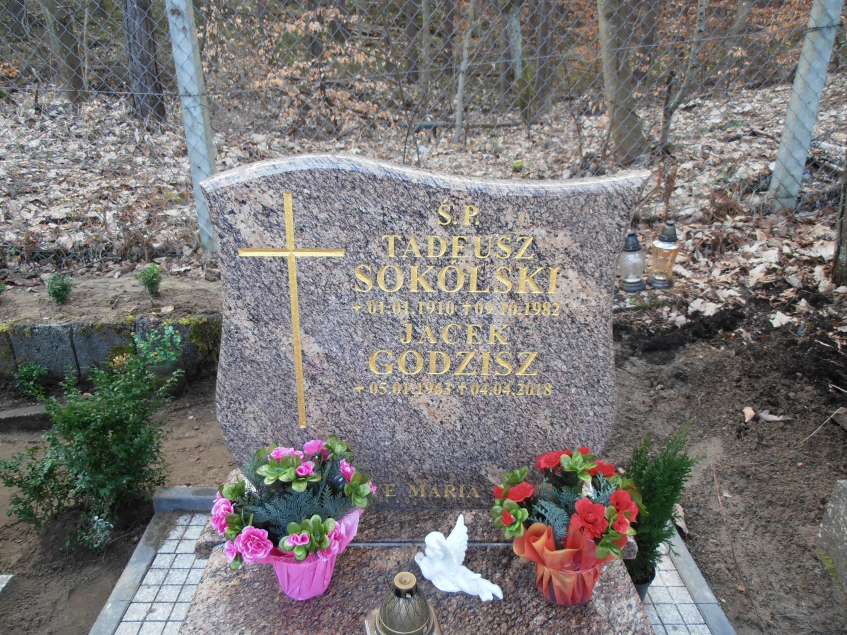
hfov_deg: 71.6
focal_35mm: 24
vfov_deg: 56.8
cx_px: 424
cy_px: 318
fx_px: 587
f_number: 3
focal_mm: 4.2
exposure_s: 1/60
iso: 80
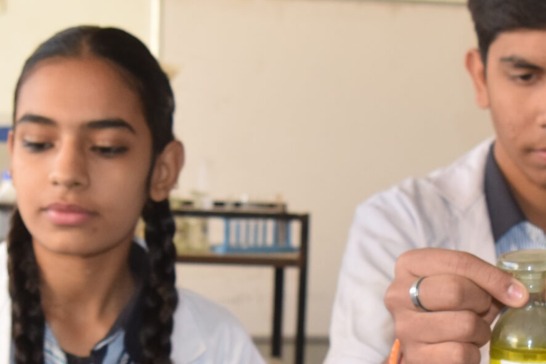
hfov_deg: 26.0
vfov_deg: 17.4
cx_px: 237
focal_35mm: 78
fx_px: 1183
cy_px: 279
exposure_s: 1/200
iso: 800
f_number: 3.5
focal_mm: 18
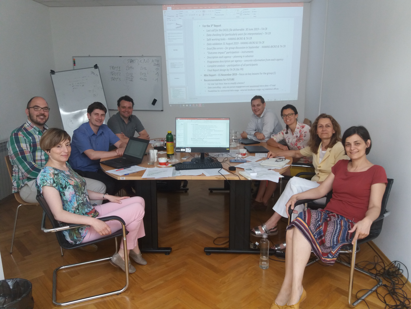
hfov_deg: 63.4
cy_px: 154
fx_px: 332
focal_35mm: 28
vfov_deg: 49.7
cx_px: 206
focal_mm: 3.7
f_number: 1.9
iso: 100
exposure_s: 1/50
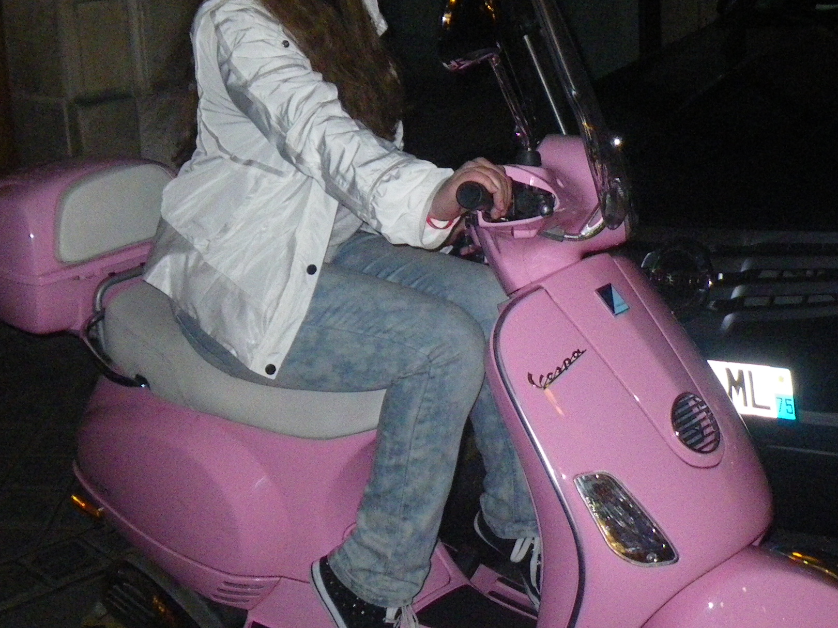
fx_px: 1525
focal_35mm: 63
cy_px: 244
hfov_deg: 30.7
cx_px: 422
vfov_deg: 23.2
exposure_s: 1/50
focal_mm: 5
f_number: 3.5
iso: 400
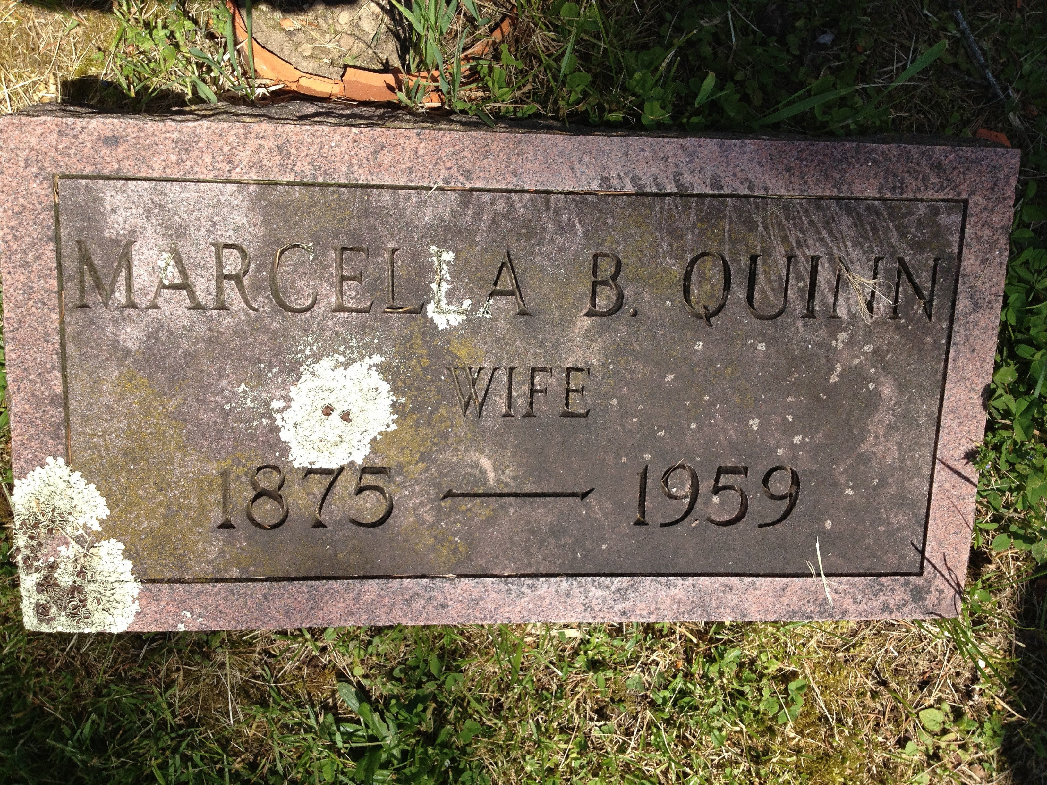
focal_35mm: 35
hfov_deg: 52.6
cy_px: 392
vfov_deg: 40.7
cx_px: 524
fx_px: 1059
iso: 64
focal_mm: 4.28
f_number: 2.4
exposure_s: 1/1104
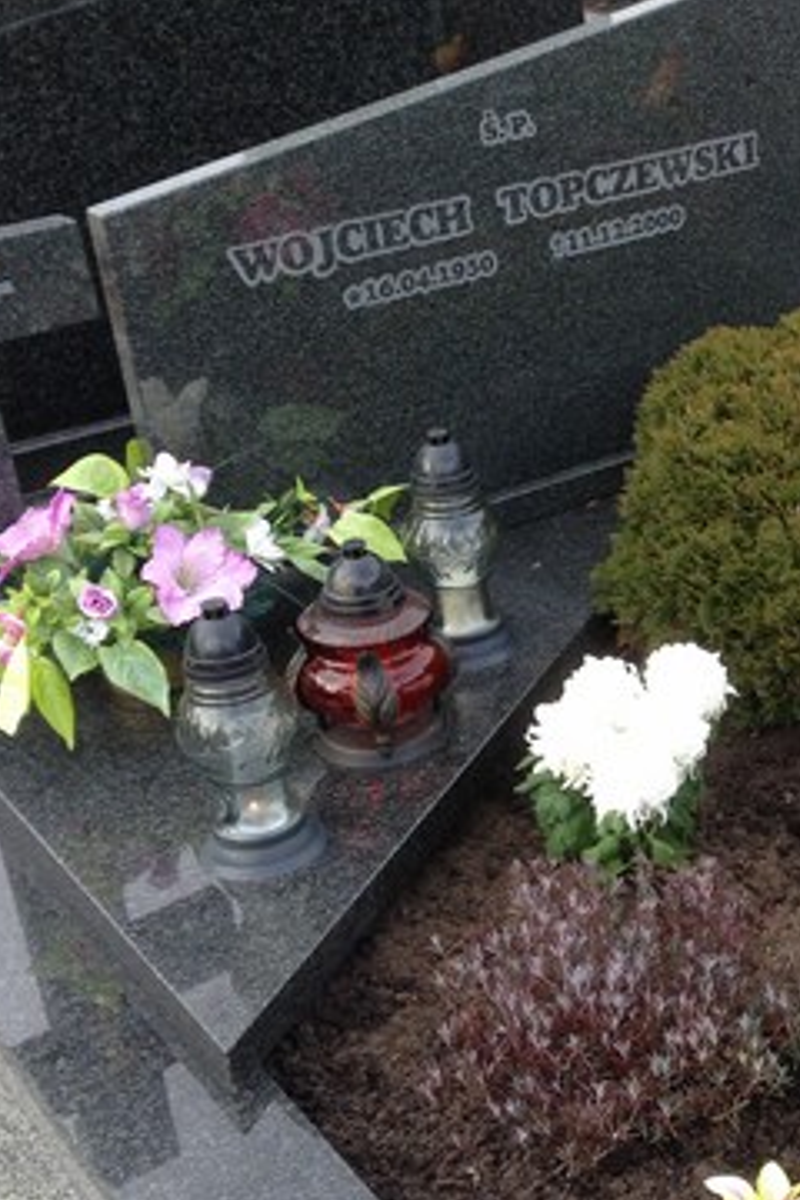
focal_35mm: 61
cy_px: 673
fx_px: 2033
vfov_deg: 32.8
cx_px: 777
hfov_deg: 21.6
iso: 50
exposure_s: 1/135
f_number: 2.4
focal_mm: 4.12
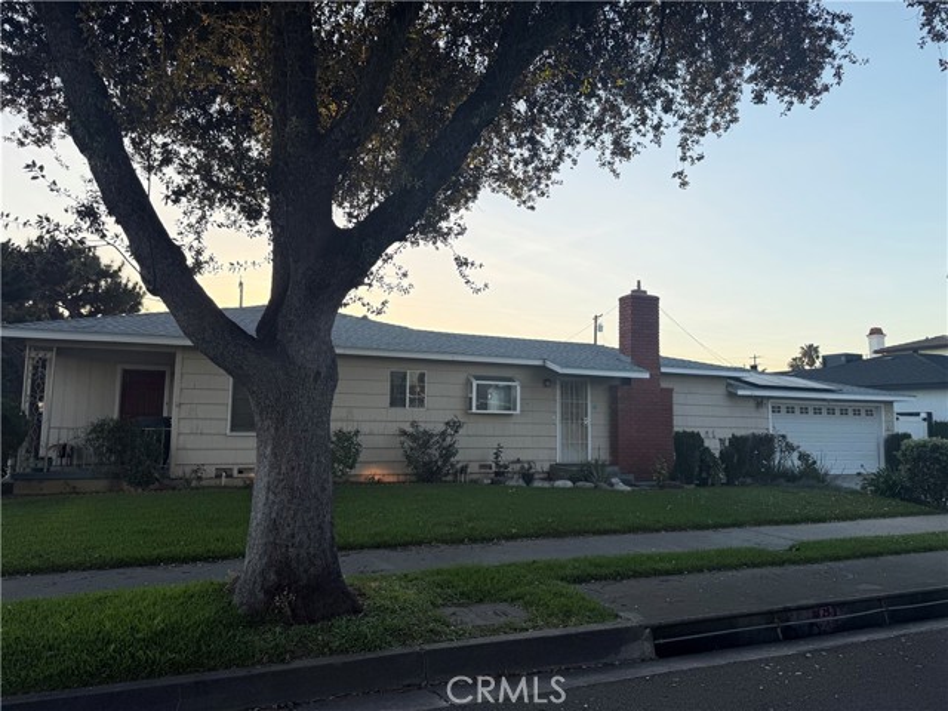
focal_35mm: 24
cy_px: 356
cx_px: 474
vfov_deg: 56.8
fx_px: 657
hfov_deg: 71.6
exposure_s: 1/1230
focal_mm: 6.76
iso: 80
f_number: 1.78
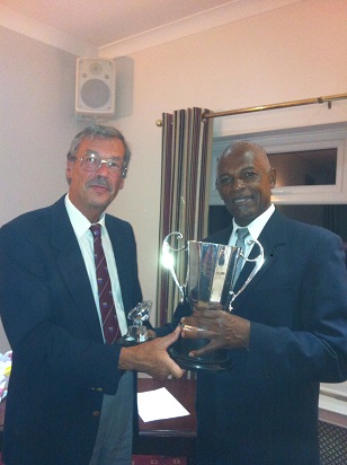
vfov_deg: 52.7
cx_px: 174
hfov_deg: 40.6
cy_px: 232
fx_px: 469
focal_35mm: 35
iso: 400
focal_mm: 3.85
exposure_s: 1/15
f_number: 2.8
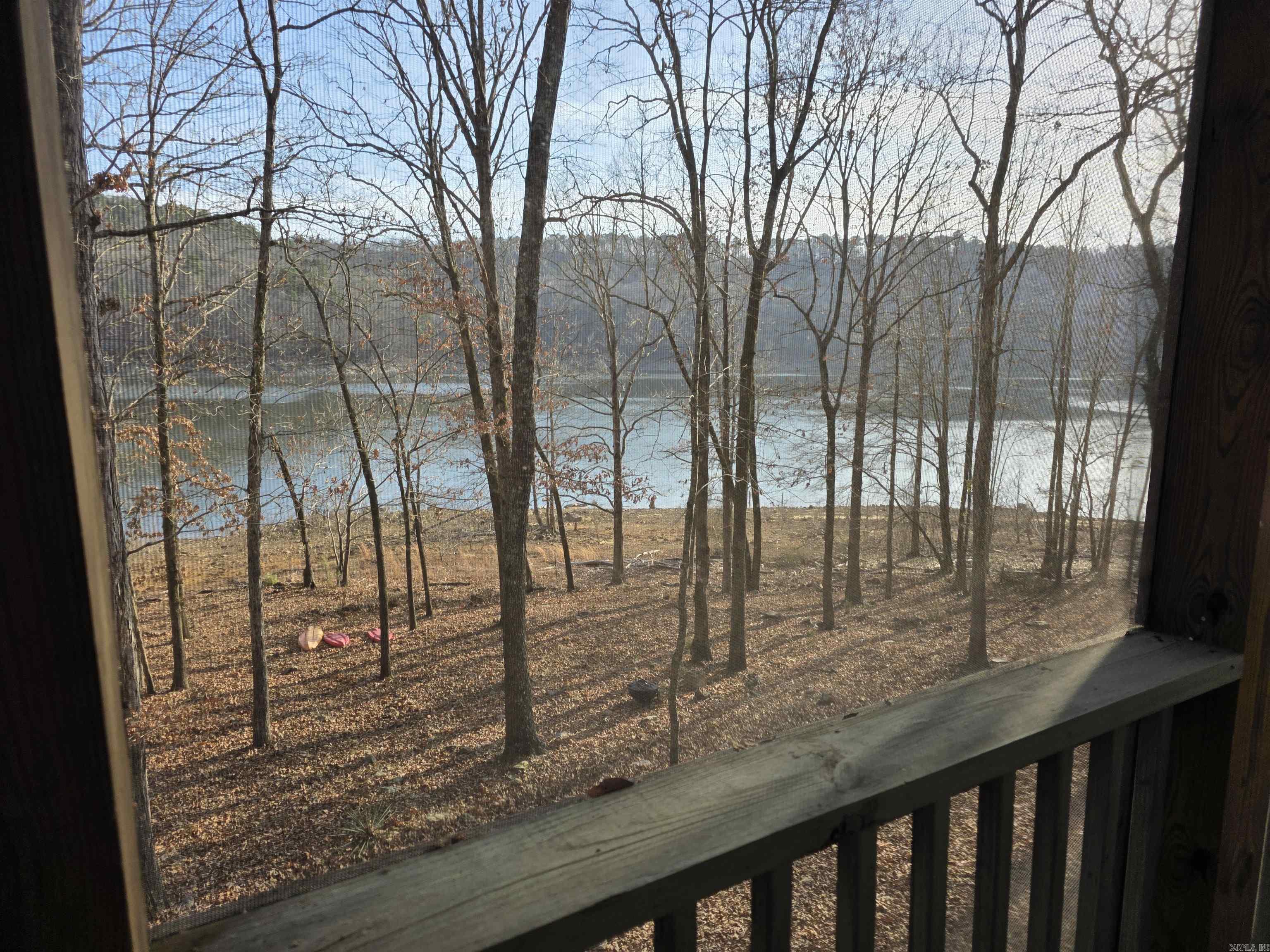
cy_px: 476
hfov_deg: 73.9
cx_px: 635
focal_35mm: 23
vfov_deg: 58.9
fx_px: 844
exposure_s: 1/359
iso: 25
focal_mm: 6.3
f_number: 1.7
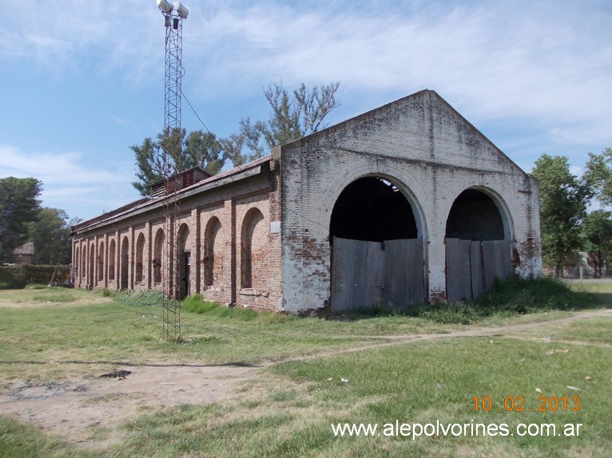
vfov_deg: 49.7
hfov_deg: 63.5
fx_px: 495
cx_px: 306
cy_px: 229
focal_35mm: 28
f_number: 5.4
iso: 80
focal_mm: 4
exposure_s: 1/400
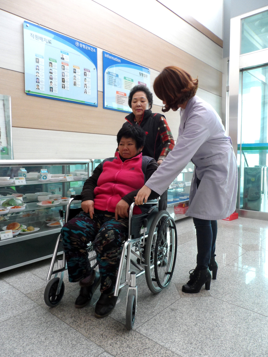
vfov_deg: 71.6
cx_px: 134
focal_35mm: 24
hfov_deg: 56.8
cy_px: 178
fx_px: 248
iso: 200
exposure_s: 1/30
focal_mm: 4
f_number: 3.2
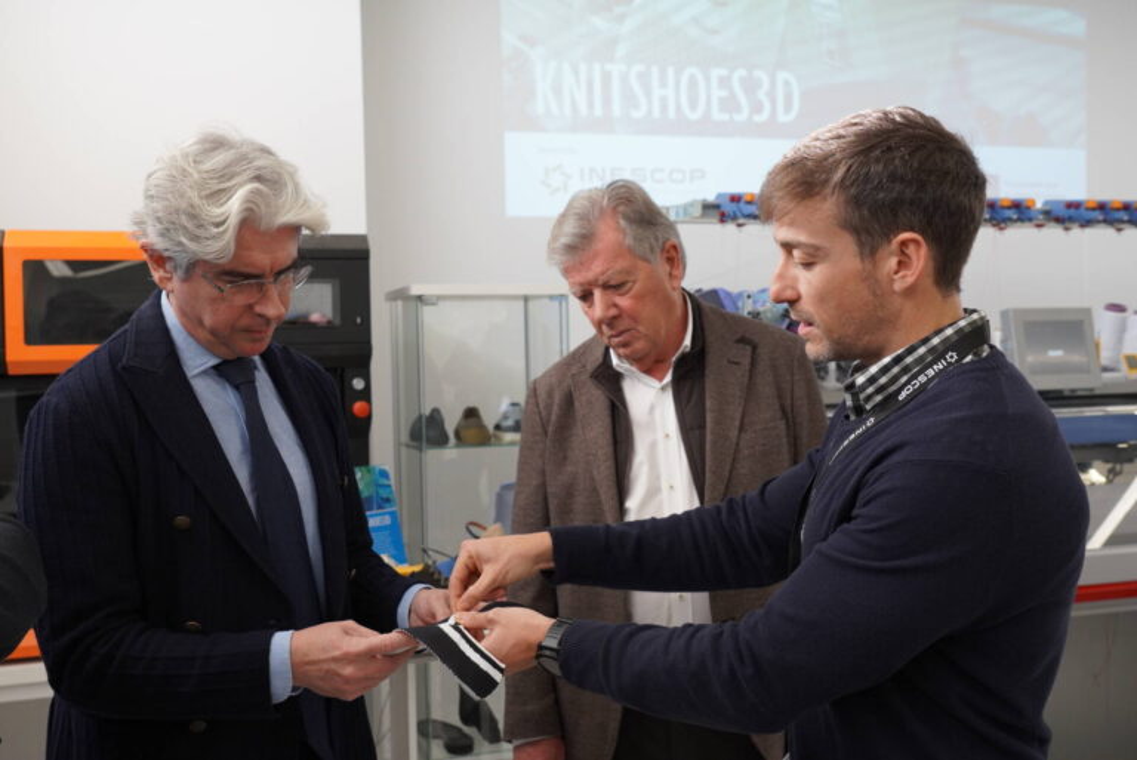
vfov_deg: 36.9
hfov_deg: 53.1
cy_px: 380
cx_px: 568
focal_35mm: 36
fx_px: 1138
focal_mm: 24
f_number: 4
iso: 1250
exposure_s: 1/160
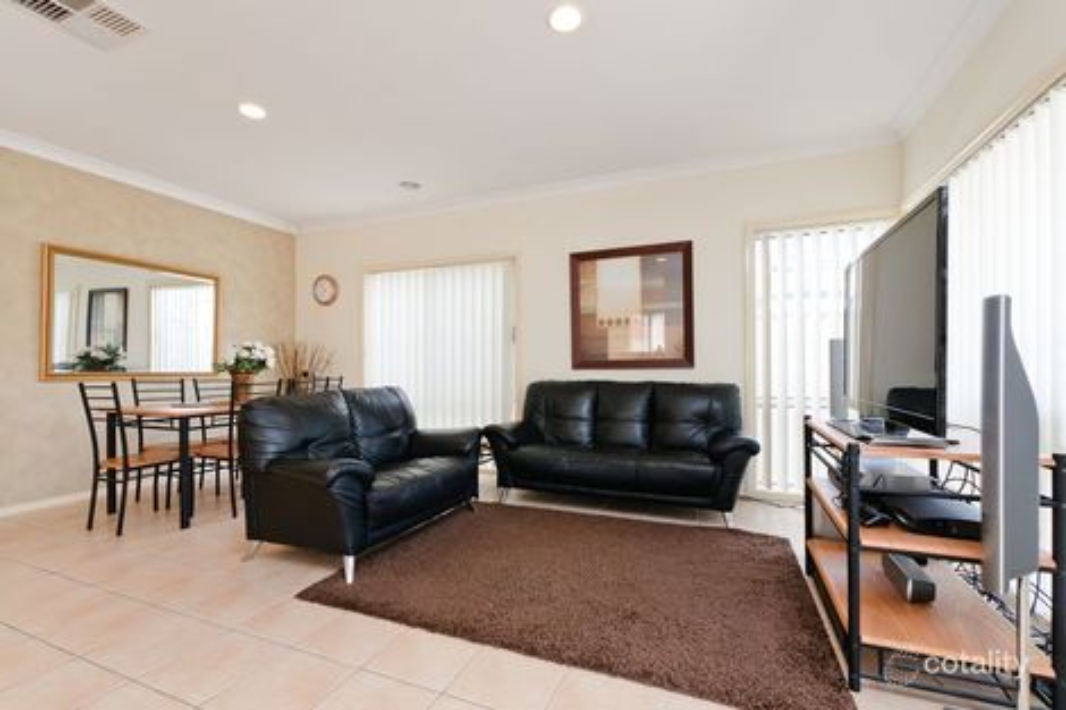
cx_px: 533
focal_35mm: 15
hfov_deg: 100.4
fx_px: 444
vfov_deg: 77.3
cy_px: 355
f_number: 9
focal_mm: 10
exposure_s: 1/13
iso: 200
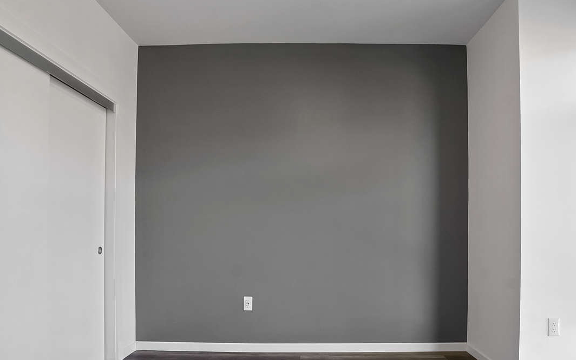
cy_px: 234
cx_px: 320
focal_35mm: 23
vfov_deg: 52.2
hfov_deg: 76.9
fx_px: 361
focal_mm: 10
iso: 500
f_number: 11
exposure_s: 1/8
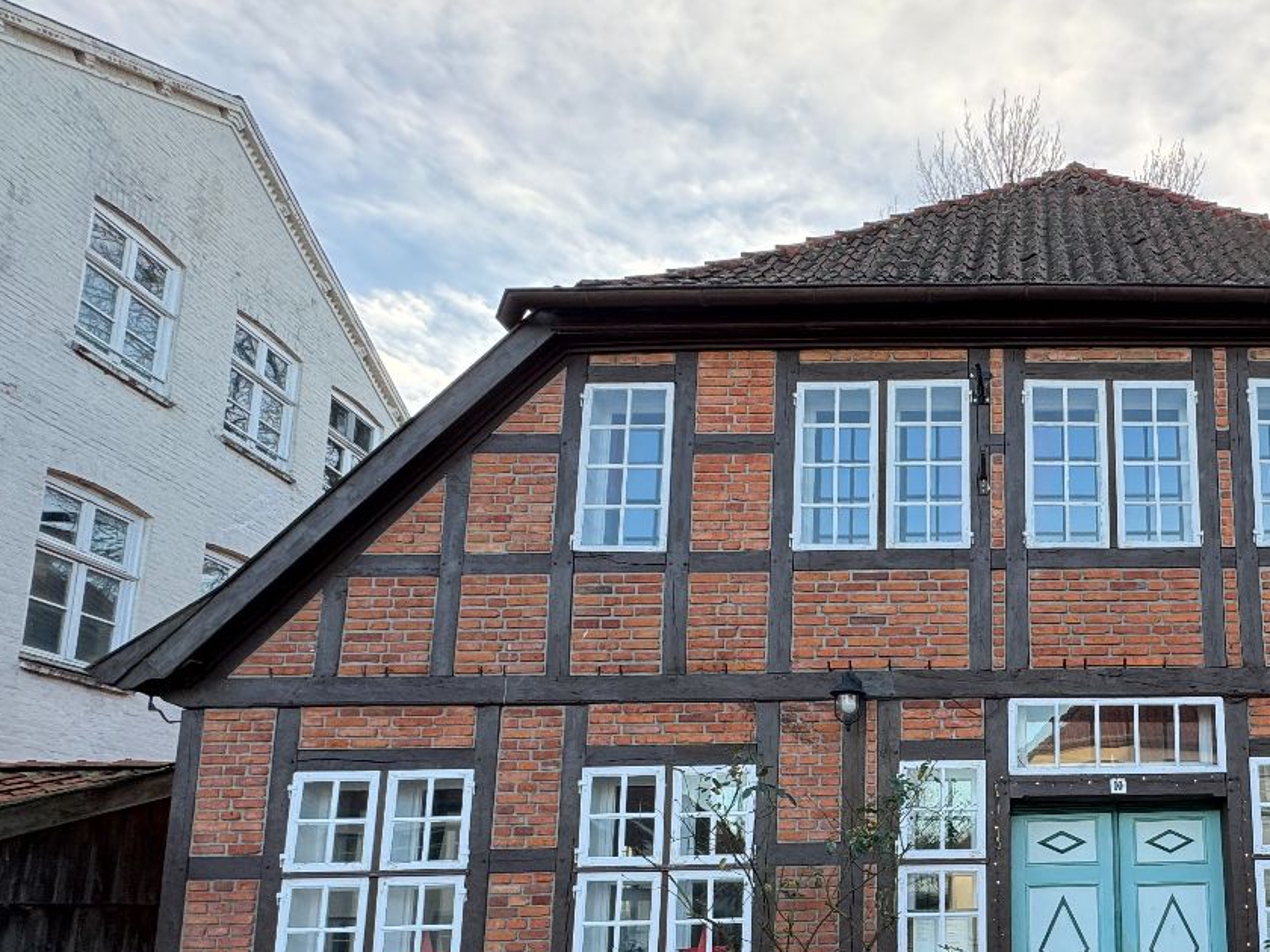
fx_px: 881
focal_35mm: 24
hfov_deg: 63.5
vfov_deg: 52.3
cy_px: 790
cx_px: 1066
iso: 40
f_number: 2.2
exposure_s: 1/99
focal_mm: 2.22
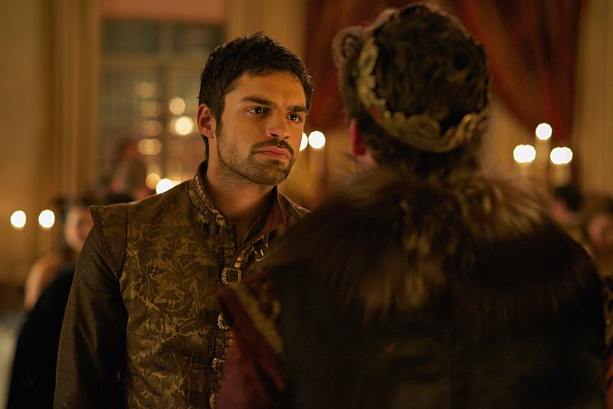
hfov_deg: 23.9
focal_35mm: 85
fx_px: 1448
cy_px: 204
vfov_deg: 16.1
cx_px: 306
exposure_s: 1/80
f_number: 2.5
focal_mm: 85
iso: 2500
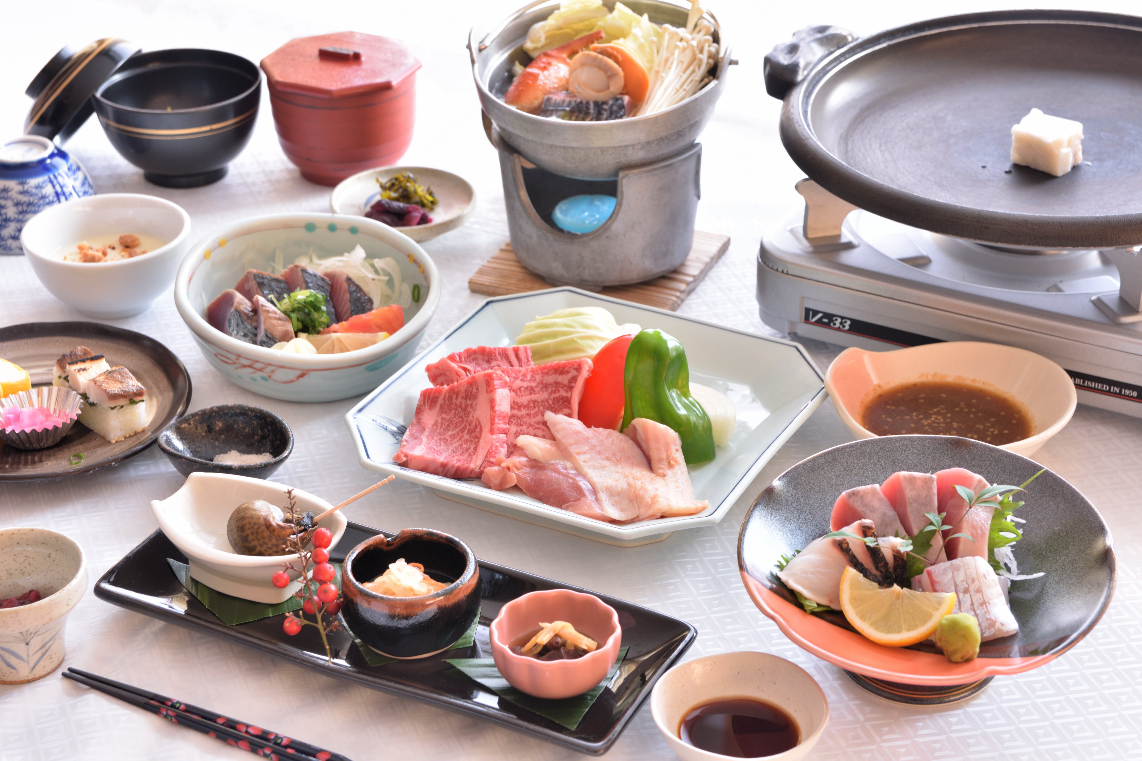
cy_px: 380
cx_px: 571
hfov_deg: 27.0
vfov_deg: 18.2
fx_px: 2379
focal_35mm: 75
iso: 100
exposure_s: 1/10
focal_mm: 50
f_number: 6.3
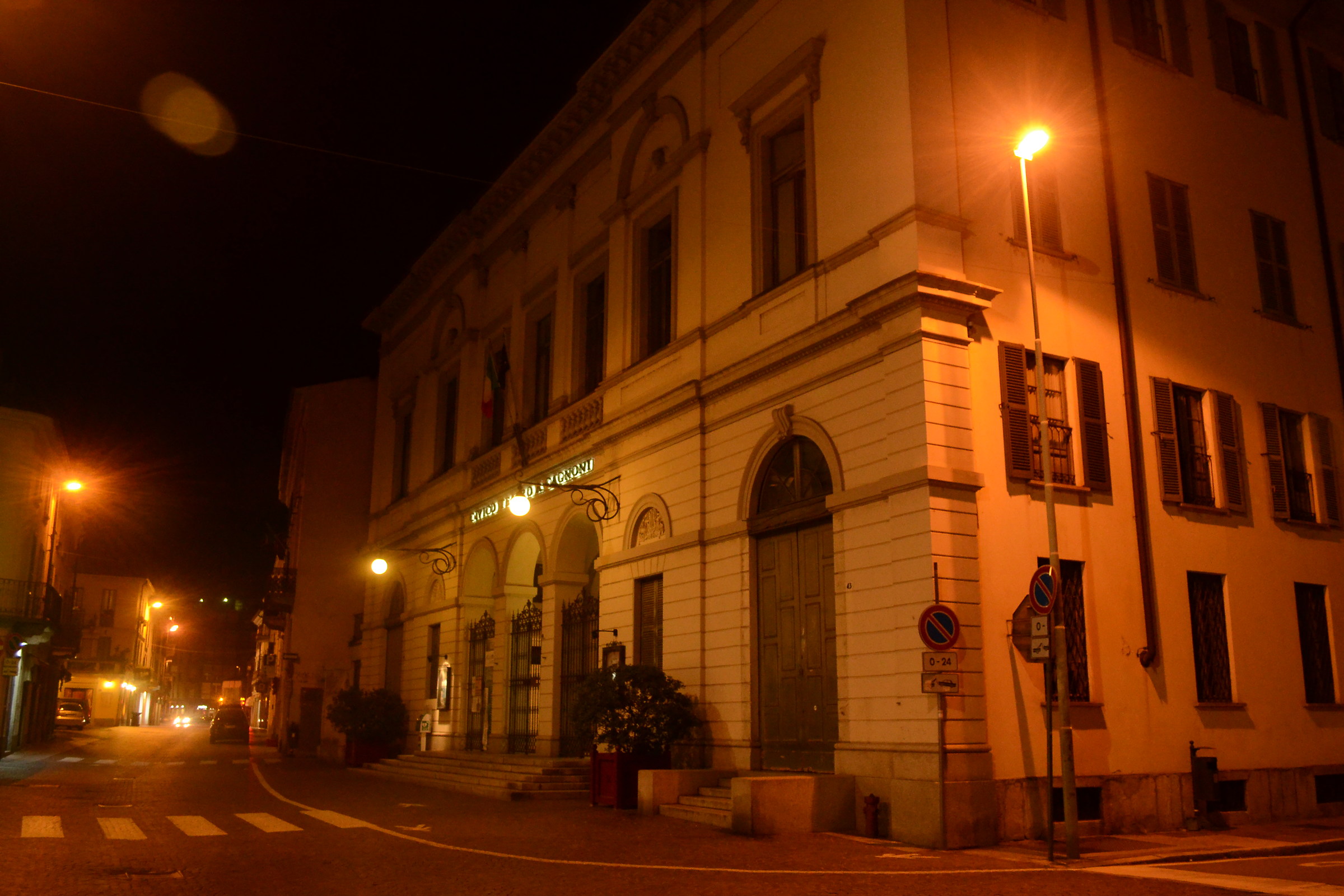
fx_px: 1120
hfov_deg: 61.9
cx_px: 672
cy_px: 448
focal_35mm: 30
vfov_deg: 43.6
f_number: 5
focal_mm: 20
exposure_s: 1/25
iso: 1600
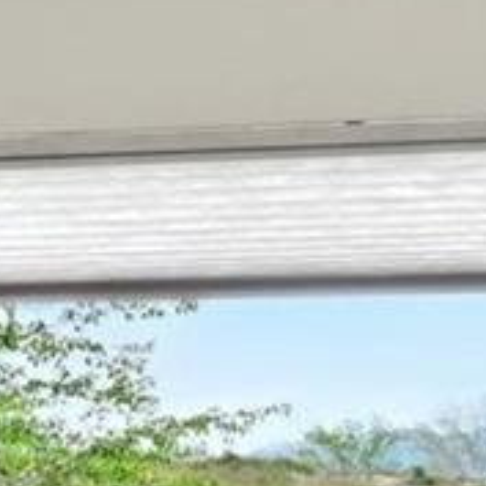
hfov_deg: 7.6
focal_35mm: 230
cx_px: 154
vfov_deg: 7.5
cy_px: 637
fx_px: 3653
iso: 400
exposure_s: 1/125
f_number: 10
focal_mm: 30
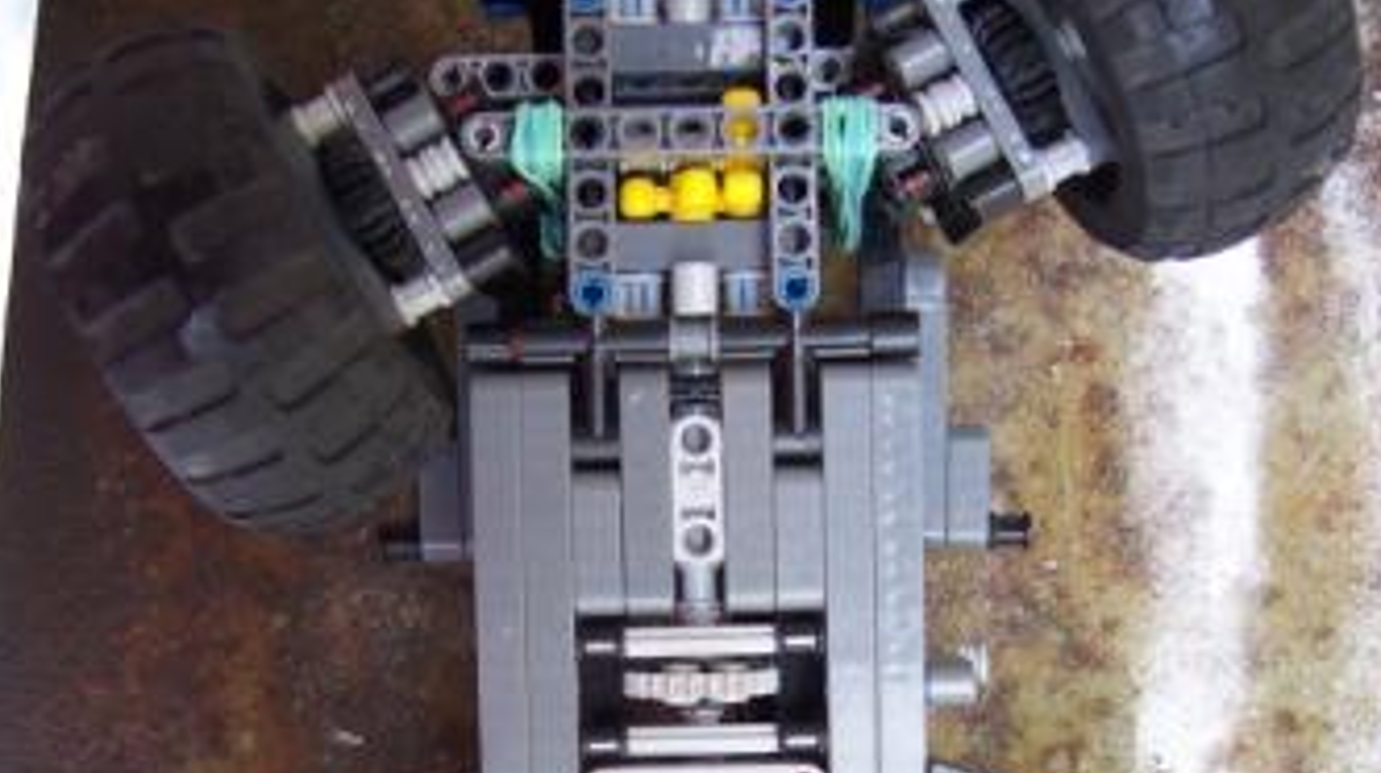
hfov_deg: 39.2
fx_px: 1939
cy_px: 694
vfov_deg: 22.0
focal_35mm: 53
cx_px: 690
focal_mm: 6
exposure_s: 1/30
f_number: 3
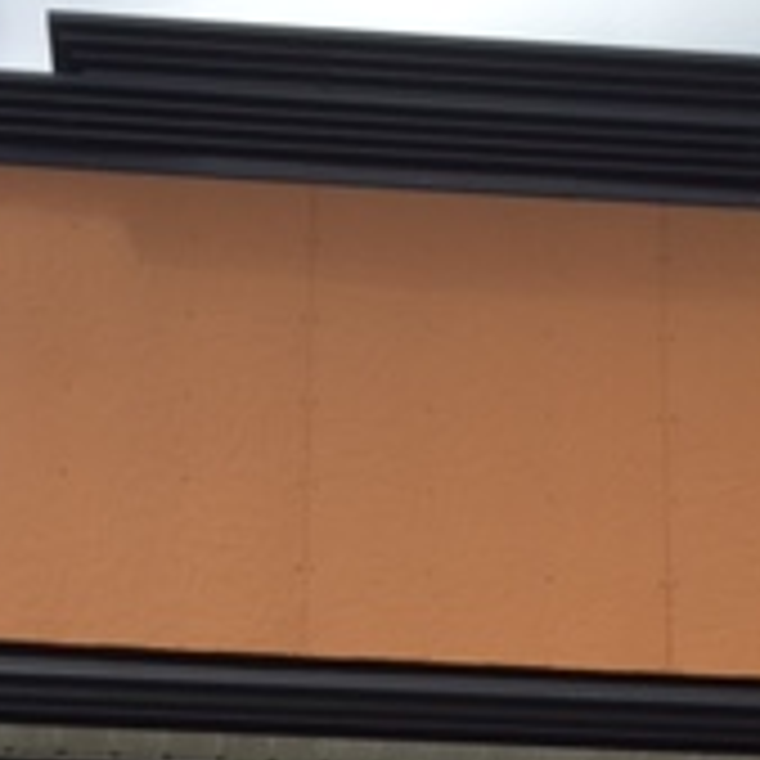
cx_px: 432
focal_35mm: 97
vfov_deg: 16.8
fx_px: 2409
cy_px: 1025
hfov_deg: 17.9
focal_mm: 4.15
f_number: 2.2
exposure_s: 1/1980
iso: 32
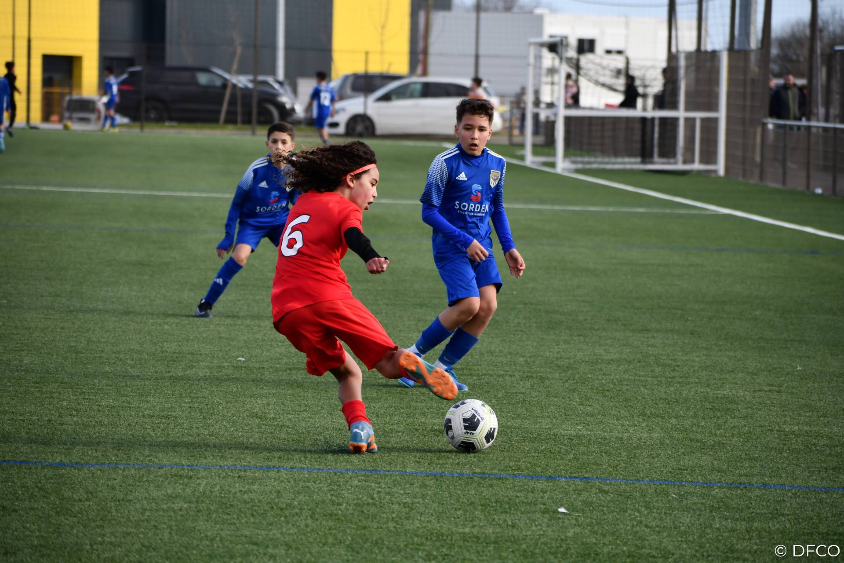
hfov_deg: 10.2
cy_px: 282
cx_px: 422
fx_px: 4735
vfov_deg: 6.8
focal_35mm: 202
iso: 400
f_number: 4.8
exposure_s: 1/1250
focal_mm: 135
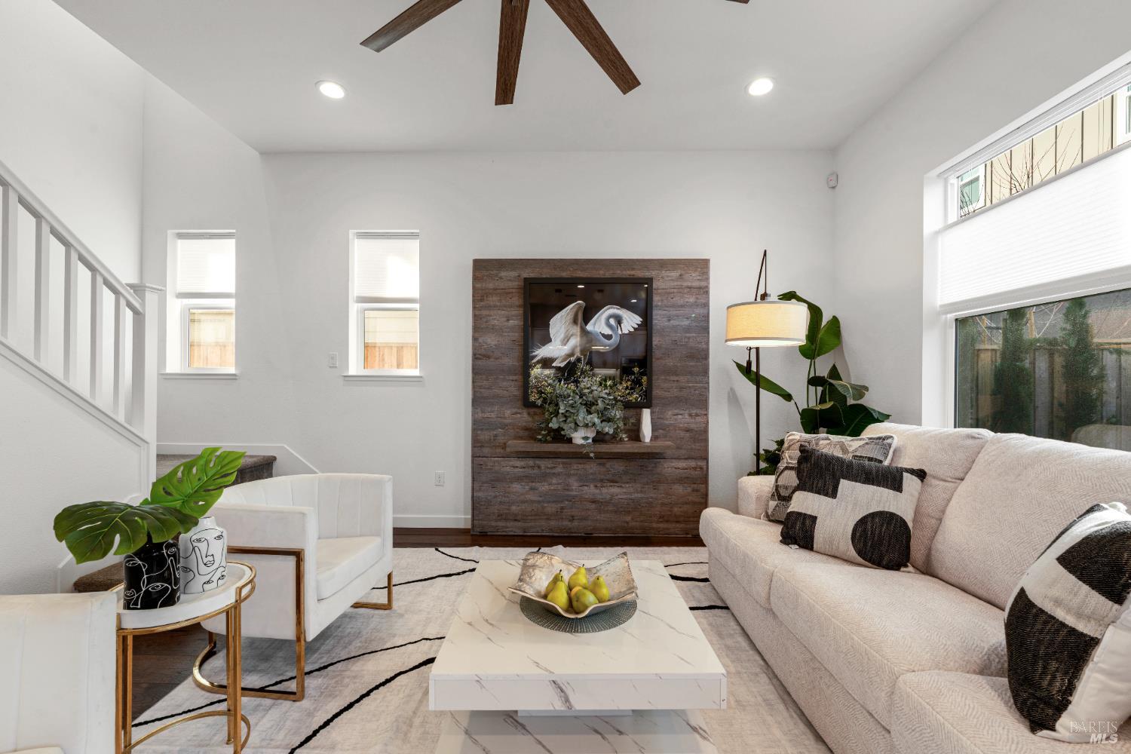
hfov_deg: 104.3
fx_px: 440
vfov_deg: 81.2
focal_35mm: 14
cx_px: 566
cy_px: 377
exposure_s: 1/4
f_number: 10
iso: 100
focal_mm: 14
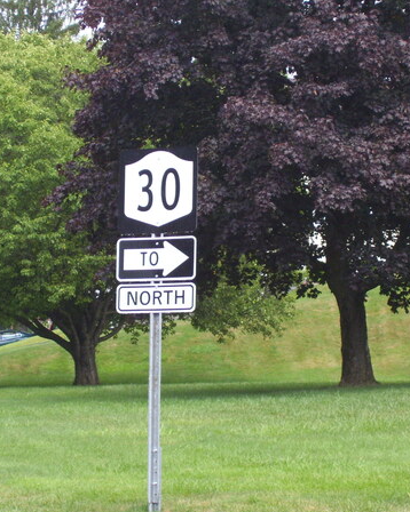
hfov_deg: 10.9
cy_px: 256
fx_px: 2140
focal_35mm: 141
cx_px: 243
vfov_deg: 13.7
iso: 200
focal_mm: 18
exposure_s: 1/250
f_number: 4.6
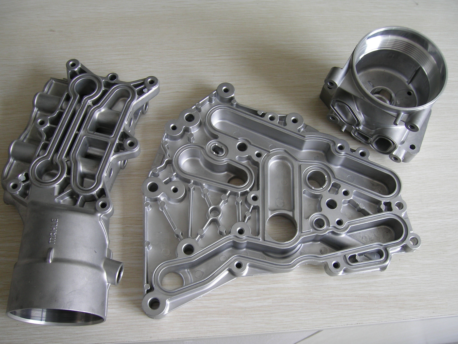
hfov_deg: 51.4
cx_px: 229
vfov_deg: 39.7
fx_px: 476
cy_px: 172
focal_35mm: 36
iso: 64
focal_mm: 60
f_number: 2.8
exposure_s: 1/60
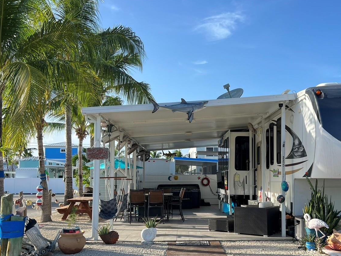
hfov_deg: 50.0
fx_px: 364
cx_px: 192
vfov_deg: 38.4
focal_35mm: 37
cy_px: 159
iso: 50
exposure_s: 1/902
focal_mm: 5.7
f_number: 1.5
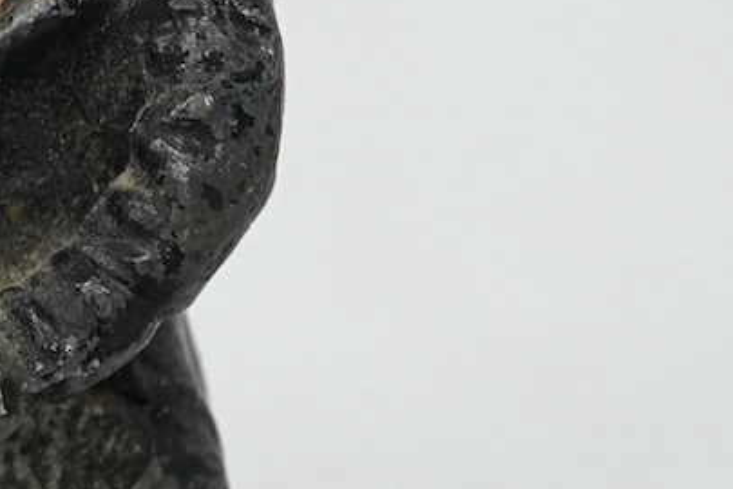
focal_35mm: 200
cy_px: 308
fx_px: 4072
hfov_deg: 9.8
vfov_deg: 6.9
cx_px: -517
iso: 1250
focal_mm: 30
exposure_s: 1/125
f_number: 5
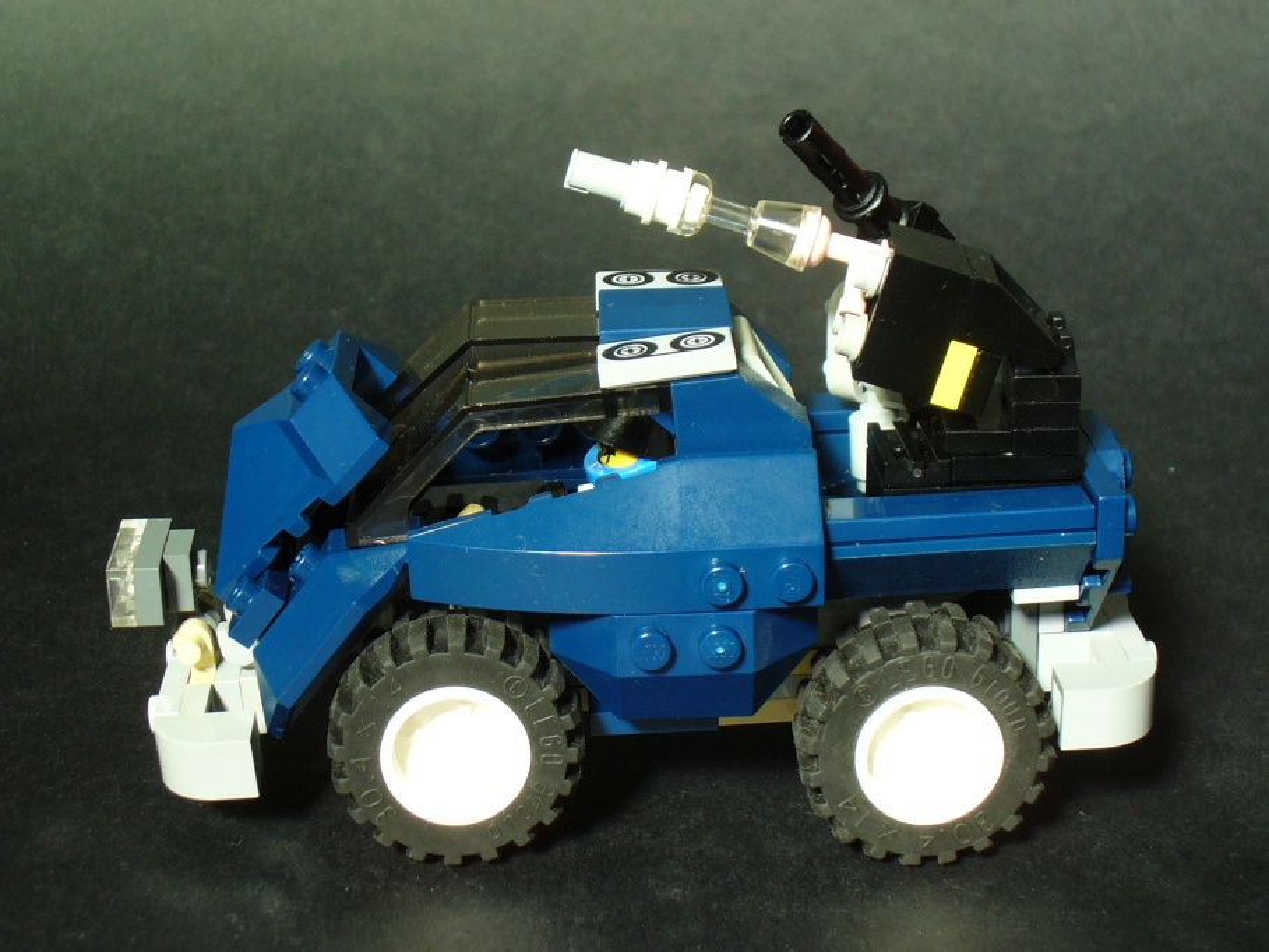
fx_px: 1760
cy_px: 476
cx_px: 634
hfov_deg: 39.7
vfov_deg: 30.3
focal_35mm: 48
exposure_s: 1/125
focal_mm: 7.9
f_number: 3
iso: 100
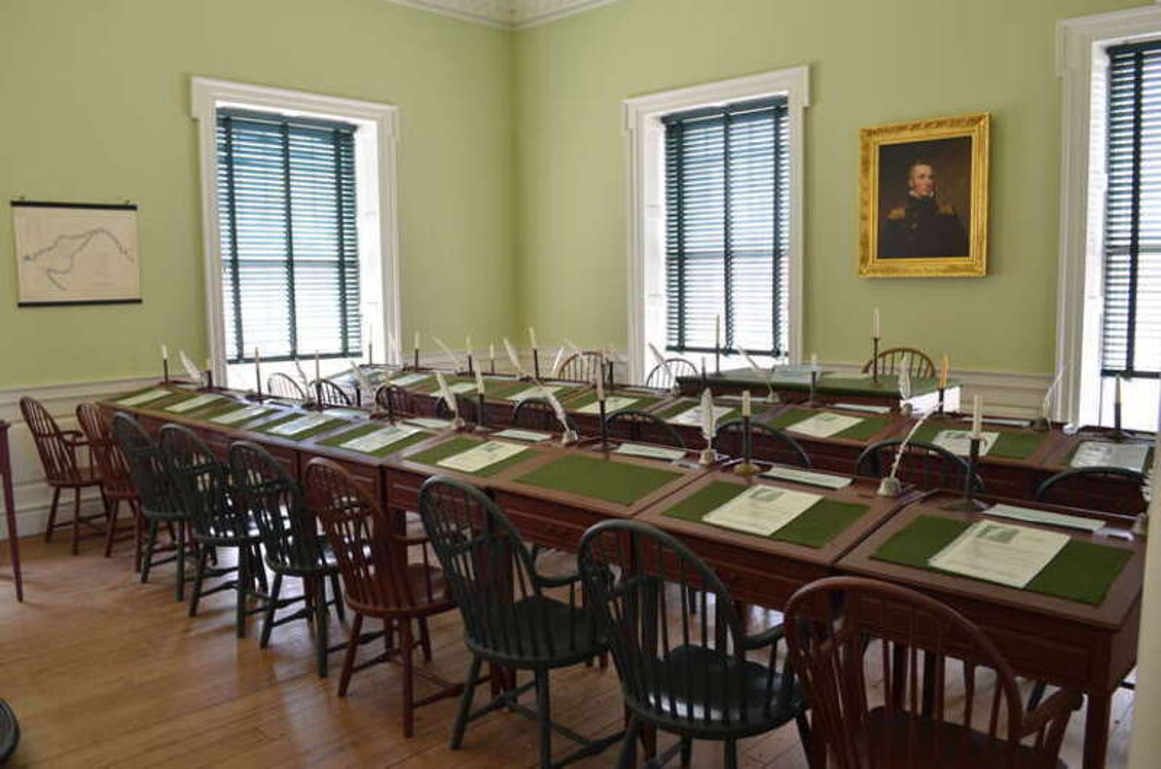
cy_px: 384
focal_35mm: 27
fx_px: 869
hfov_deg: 67.5
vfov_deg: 47.7
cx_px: 580
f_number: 6.3
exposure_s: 1/15
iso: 500
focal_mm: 18
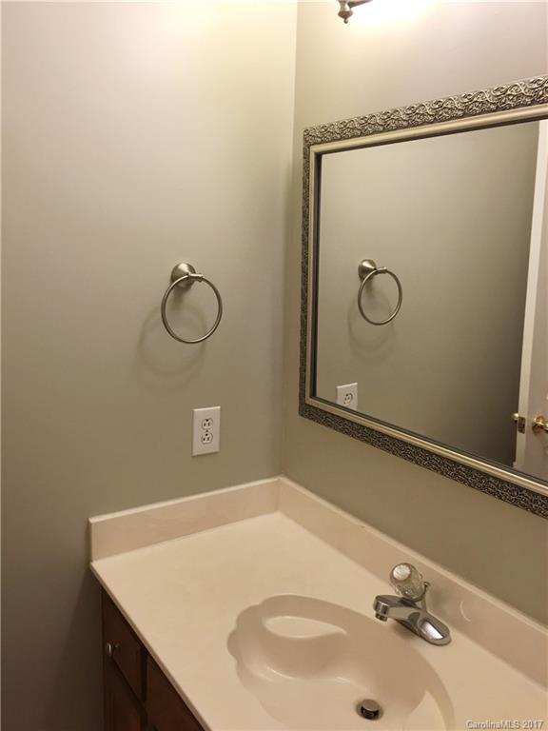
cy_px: 366
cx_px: 274
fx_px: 612
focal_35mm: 29
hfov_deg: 48.2
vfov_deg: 61.7
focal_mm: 4.15
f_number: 2.2
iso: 25
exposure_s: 1/15
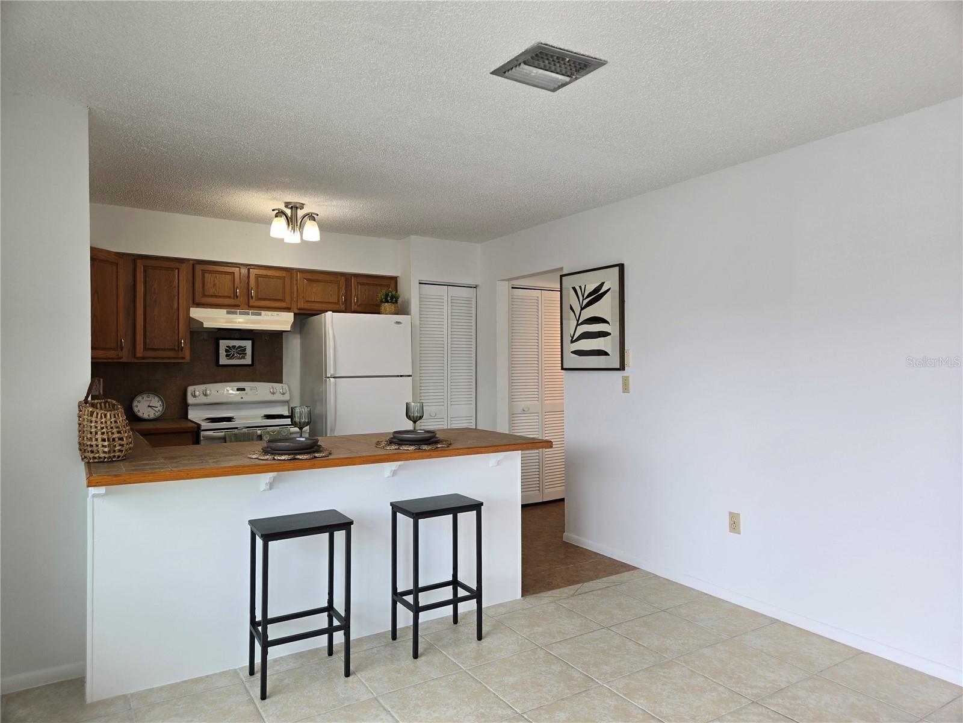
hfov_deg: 73.9
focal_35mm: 23
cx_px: 482
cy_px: 362
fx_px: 640
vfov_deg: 58.9
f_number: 1.8
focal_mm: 5.4
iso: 50
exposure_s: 1/120
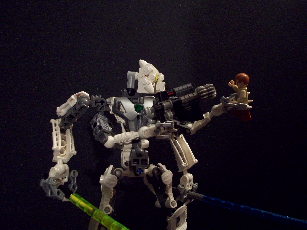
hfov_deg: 49.0
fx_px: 337
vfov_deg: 37.7
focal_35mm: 38
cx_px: 153
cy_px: 112
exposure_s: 1/8
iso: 200
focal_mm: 6.2
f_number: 2.8
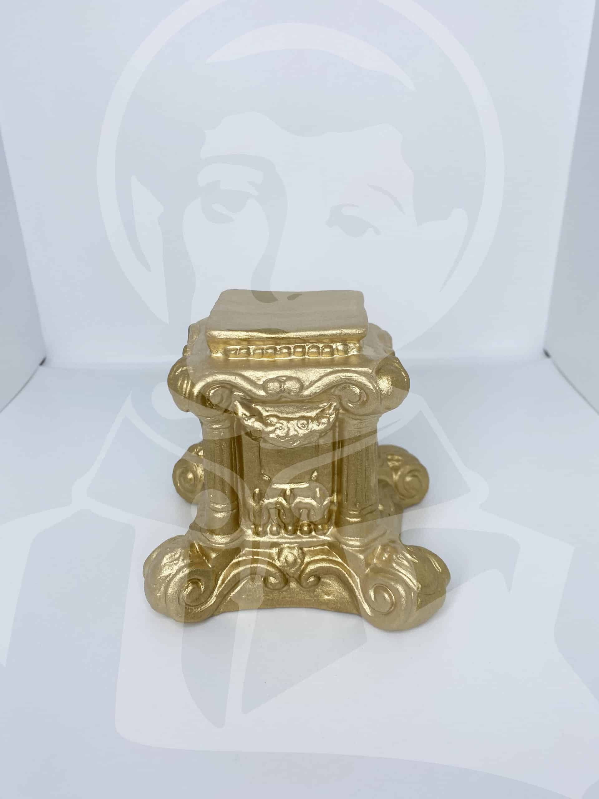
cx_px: 300
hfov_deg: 53.1
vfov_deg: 67.3
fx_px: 600
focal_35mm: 26
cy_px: 400
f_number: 1.8
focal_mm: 4.25
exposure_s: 1/536
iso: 32
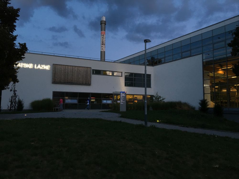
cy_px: 90
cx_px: 120
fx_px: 200
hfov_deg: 61.7
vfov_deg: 48.2
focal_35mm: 29
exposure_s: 1/33
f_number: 2.2
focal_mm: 4.15
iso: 50
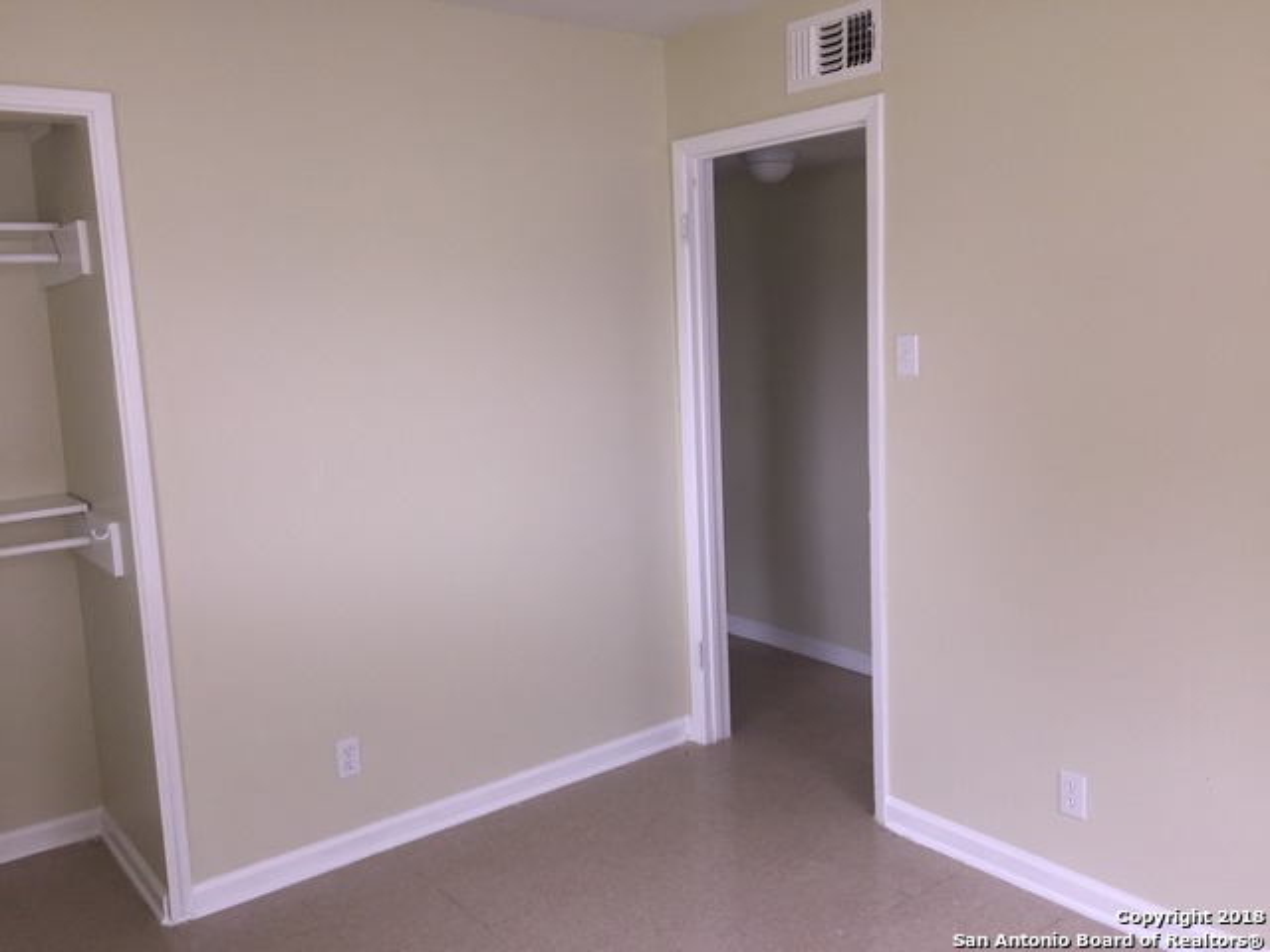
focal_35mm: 29
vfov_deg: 48.2
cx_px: 635
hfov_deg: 61.7
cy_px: 476
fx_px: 1064
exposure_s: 1/30
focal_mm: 4.15
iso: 32
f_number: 2.2
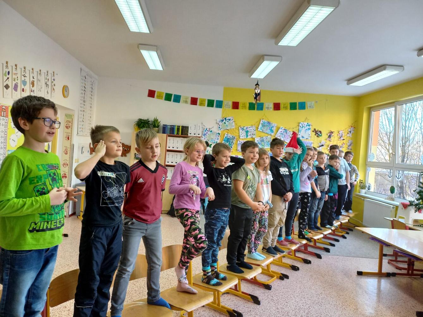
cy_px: 158
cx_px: 212
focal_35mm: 25
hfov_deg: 69.4
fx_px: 306
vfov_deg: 54.9
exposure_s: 1/50
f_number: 1.8
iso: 125
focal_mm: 4.65
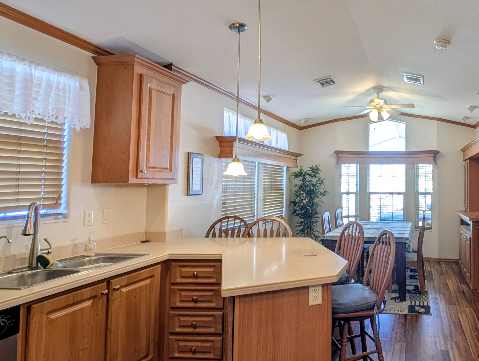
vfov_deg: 61.1
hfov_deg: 68.6
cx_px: 386
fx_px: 305
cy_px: 163
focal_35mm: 22
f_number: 1.95
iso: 71
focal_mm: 2.23
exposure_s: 1/120
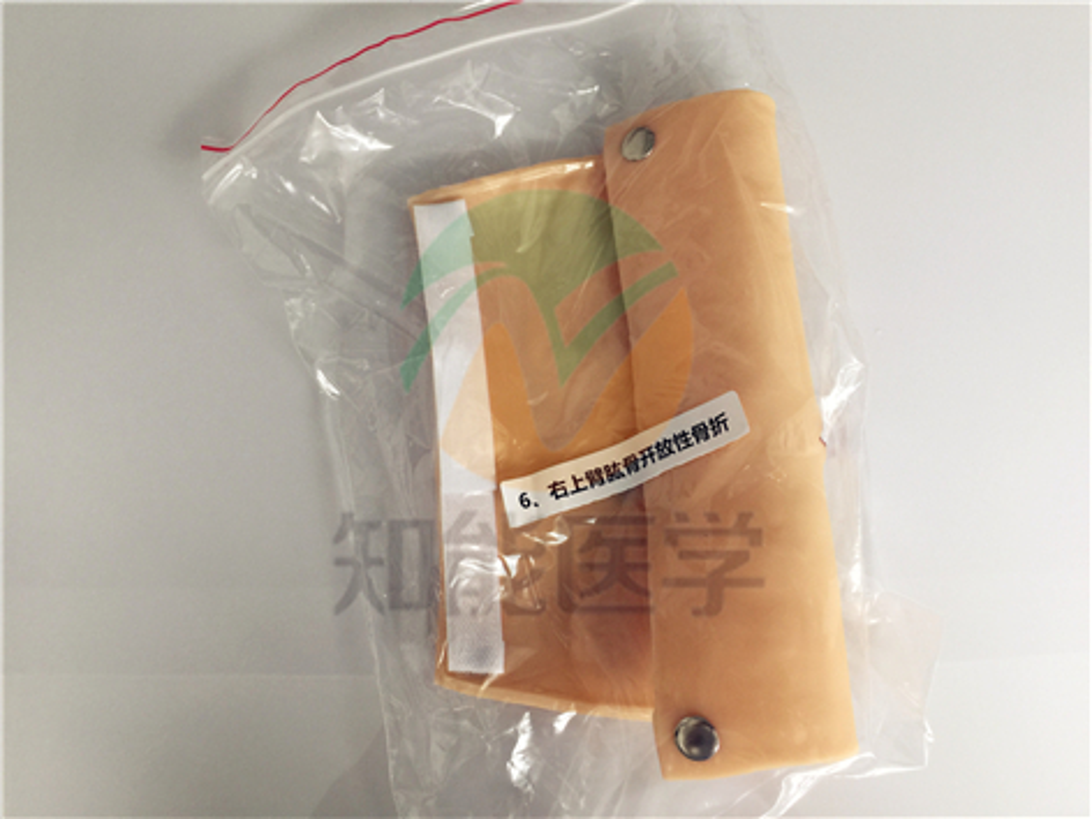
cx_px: 546
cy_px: 410
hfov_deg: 61.7
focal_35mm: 29
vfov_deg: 48.2
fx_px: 915
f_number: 2.2
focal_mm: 4.15
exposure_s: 1/33
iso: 50
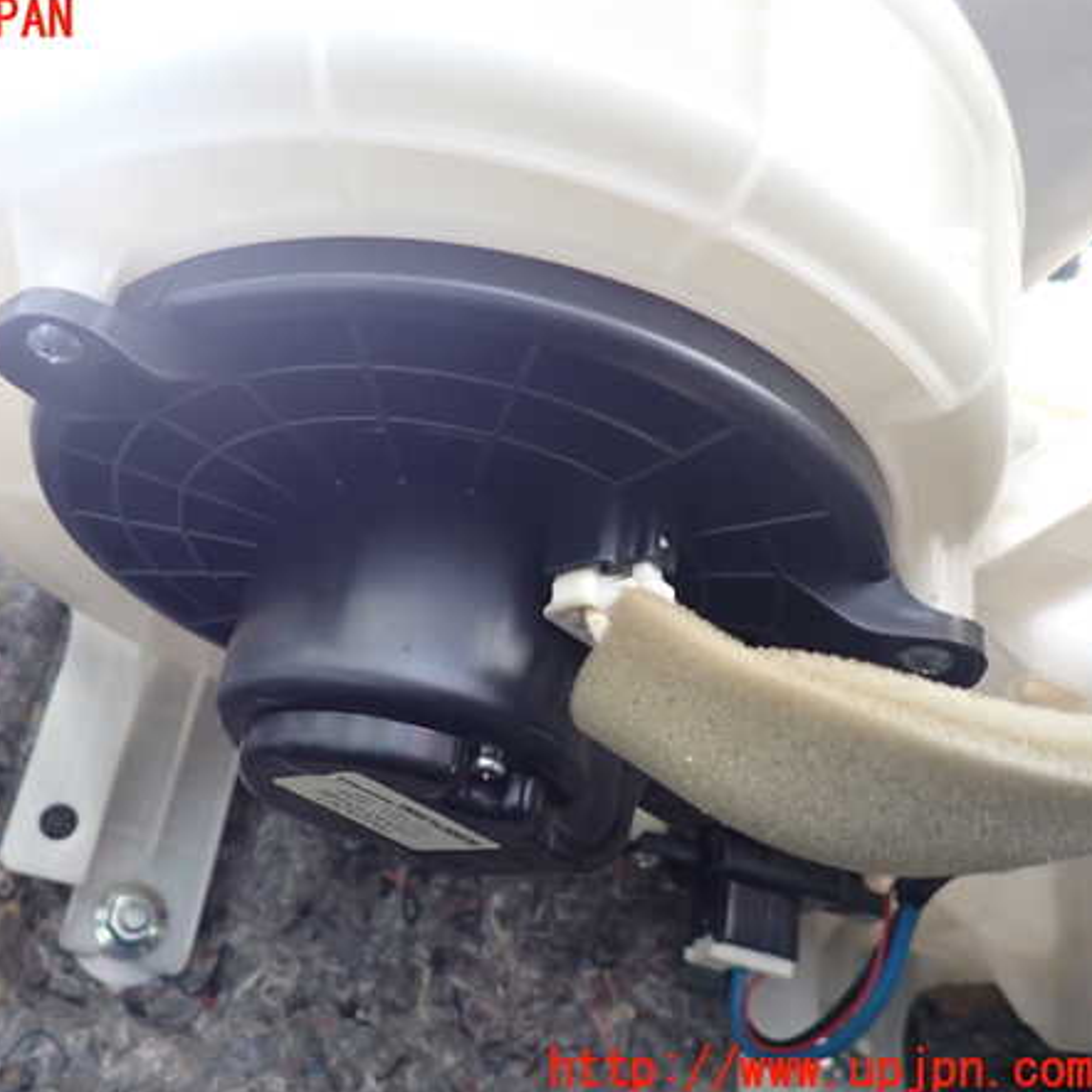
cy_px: 546
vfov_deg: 54.0
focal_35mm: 30
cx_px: 366
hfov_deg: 53.0
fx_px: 1071
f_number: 2
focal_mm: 4.5
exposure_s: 1/30
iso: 250
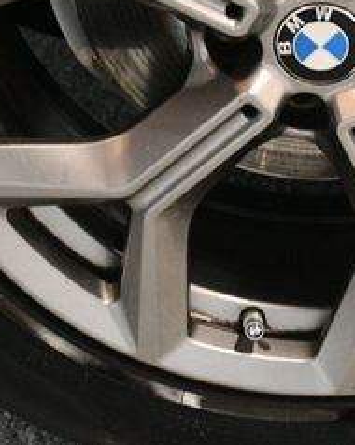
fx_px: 2222
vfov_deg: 11.4
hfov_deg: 9.1
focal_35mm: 169
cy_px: 49
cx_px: 329
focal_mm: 45
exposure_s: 1/80
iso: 3200
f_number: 4.5
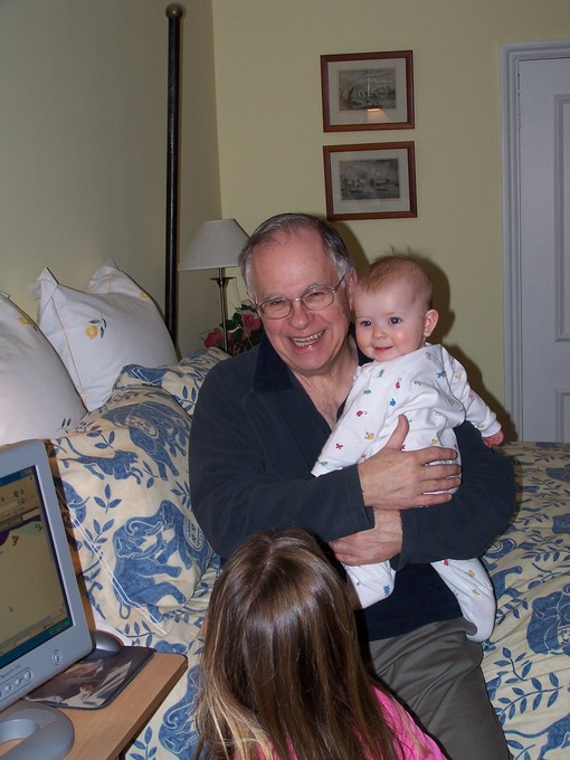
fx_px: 1295
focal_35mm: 59
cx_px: 285
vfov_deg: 32.7
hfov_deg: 24.8
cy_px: 380
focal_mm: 9.8
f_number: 3.2
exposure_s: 1/60
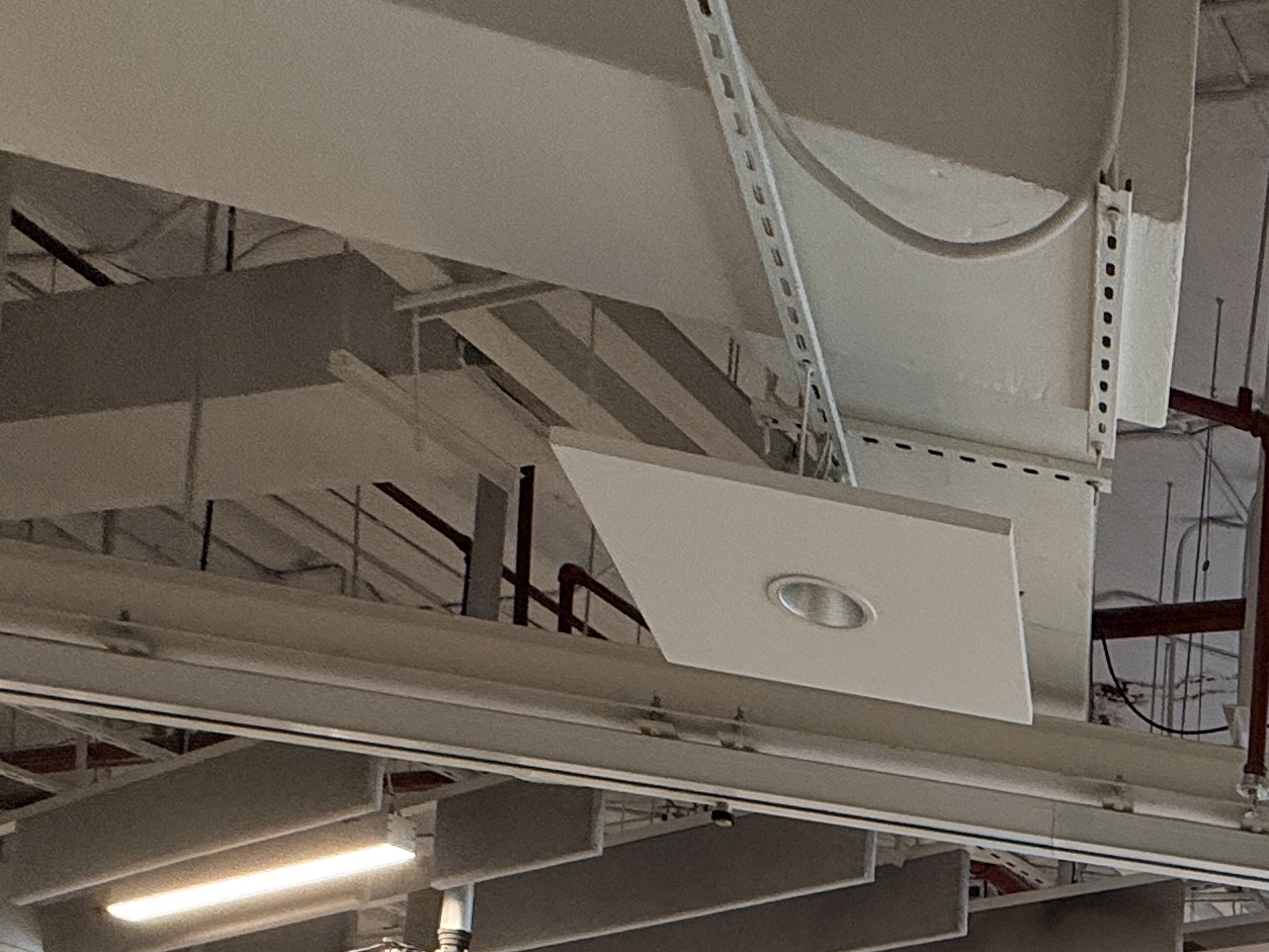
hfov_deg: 33.5
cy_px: 1456
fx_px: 1650
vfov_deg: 24.4
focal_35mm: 45
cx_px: 1553
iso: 100
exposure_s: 1/100
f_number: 2.2
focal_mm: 2.22
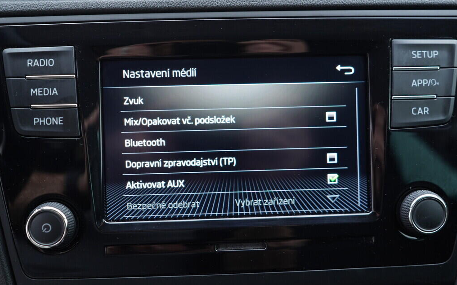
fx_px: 461
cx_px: 229
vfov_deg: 34.4
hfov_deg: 52.7
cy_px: 142
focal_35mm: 37
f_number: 2.8
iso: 320
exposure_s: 1/40
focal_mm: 24
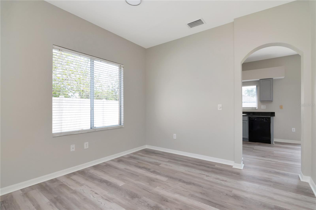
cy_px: 105
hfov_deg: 95.0
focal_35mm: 16
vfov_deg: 72.0
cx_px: 158
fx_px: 145
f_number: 7.1
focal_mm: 11
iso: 400
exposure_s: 1/200
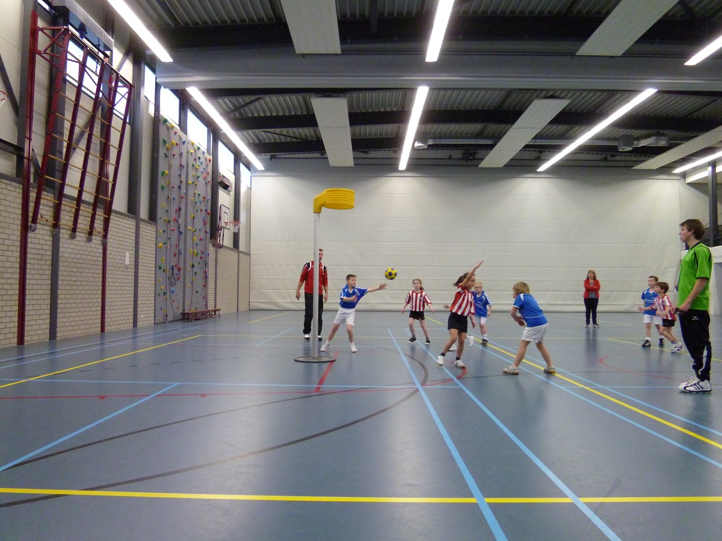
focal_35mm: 24
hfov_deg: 71.6
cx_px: 361
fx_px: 501
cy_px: 270
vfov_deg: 56.8
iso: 640
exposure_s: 1/125
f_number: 2.5
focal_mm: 4.3
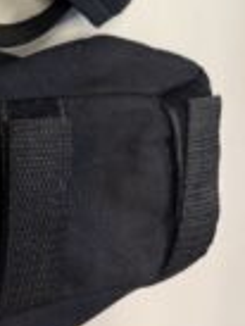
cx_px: 50
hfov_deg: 20.8
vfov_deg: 23.9
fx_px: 660
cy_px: -114
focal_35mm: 70
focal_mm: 6.76
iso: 160
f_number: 1.78
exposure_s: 1/50
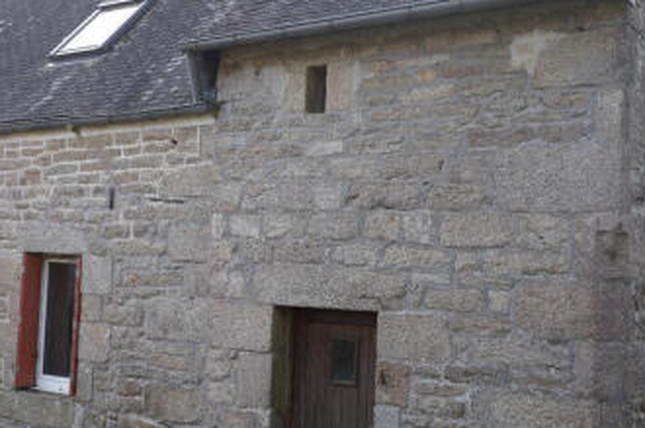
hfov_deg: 37.8
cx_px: 211
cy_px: 230
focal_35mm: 52
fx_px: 930
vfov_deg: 25.9
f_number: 5.6
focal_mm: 24
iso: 200
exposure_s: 1/100
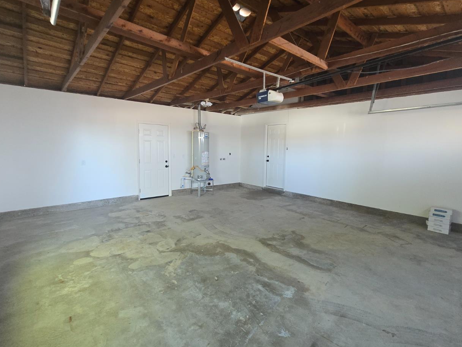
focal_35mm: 16
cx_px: 248
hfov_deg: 94.3
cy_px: 169
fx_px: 214
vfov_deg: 78.1
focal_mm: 2.2
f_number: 2.2
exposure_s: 1/60
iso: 500
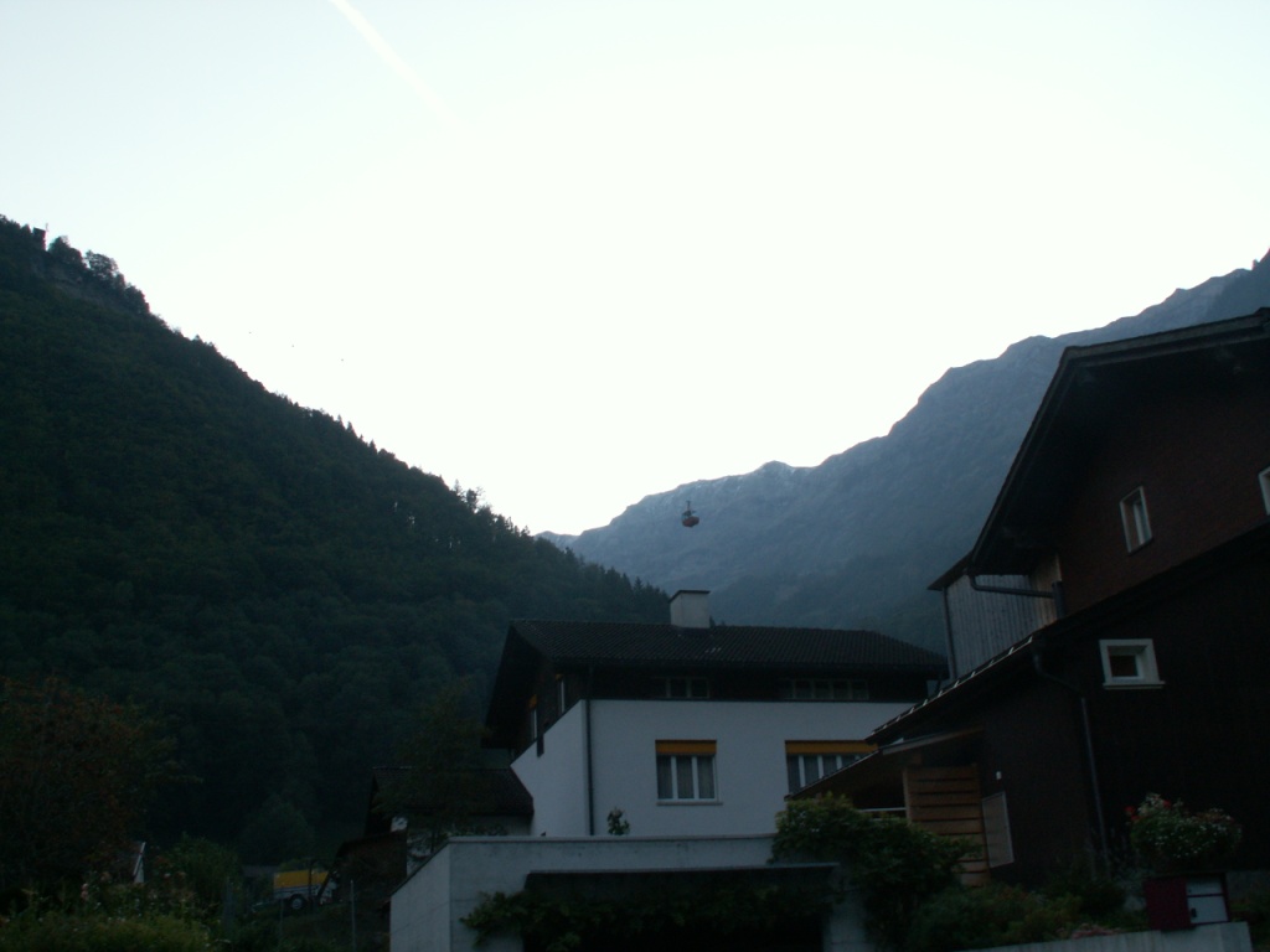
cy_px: 476
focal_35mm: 35
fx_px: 1284
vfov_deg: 40.7
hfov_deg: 52.6
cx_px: 635
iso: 50
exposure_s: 1/125
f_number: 5
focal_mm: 5.86
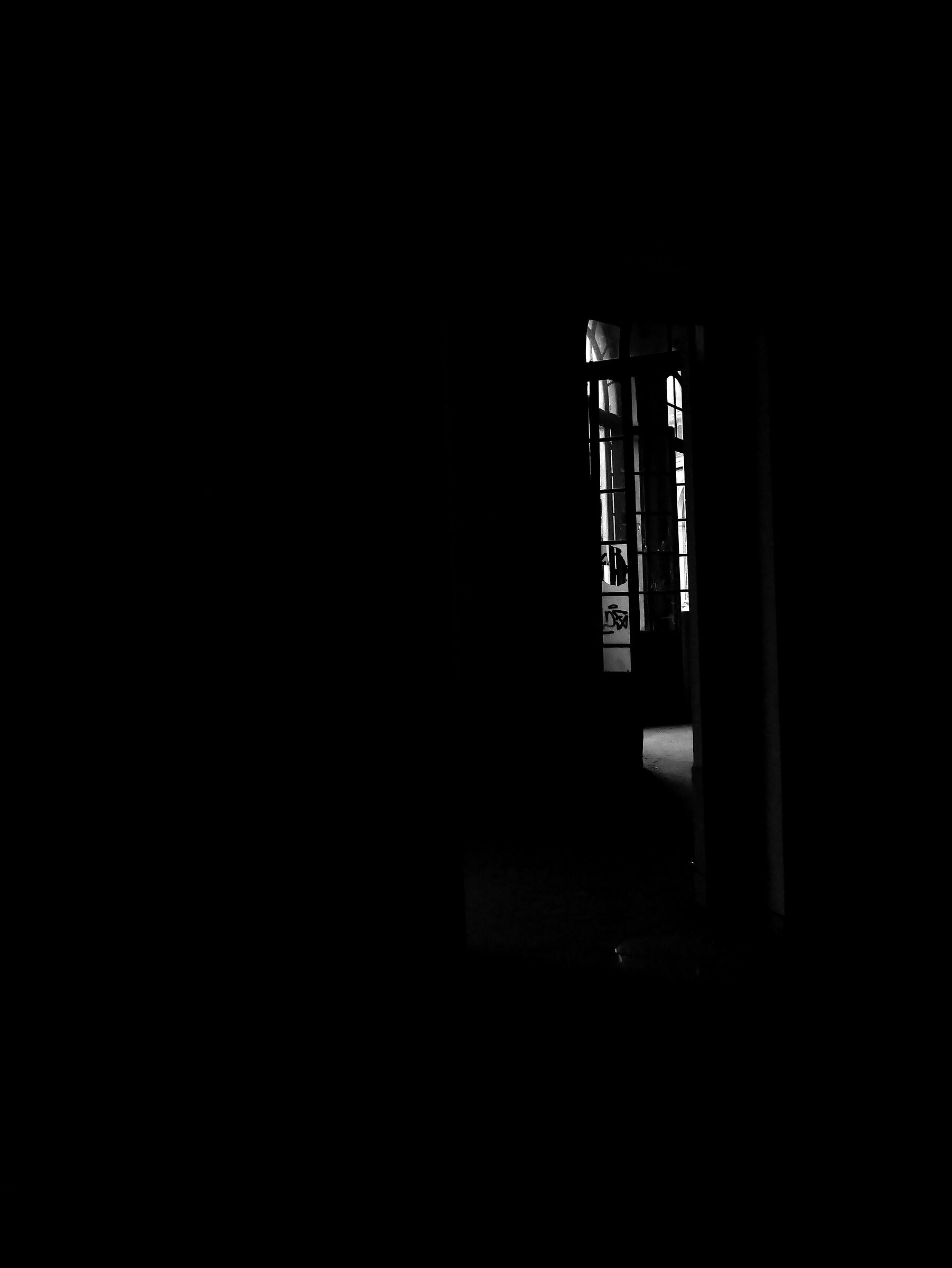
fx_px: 1099
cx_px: 476
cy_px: 634
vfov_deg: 59.9
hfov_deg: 46.8
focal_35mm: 30
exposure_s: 1/800
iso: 400
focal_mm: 15
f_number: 4
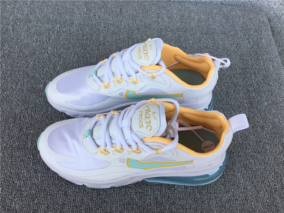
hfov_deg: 58.4
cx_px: 142
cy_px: 106
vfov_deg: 45.4
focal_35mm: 31
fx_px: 254
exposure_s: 1/438
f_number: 2.4
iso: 25
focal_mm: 3.3
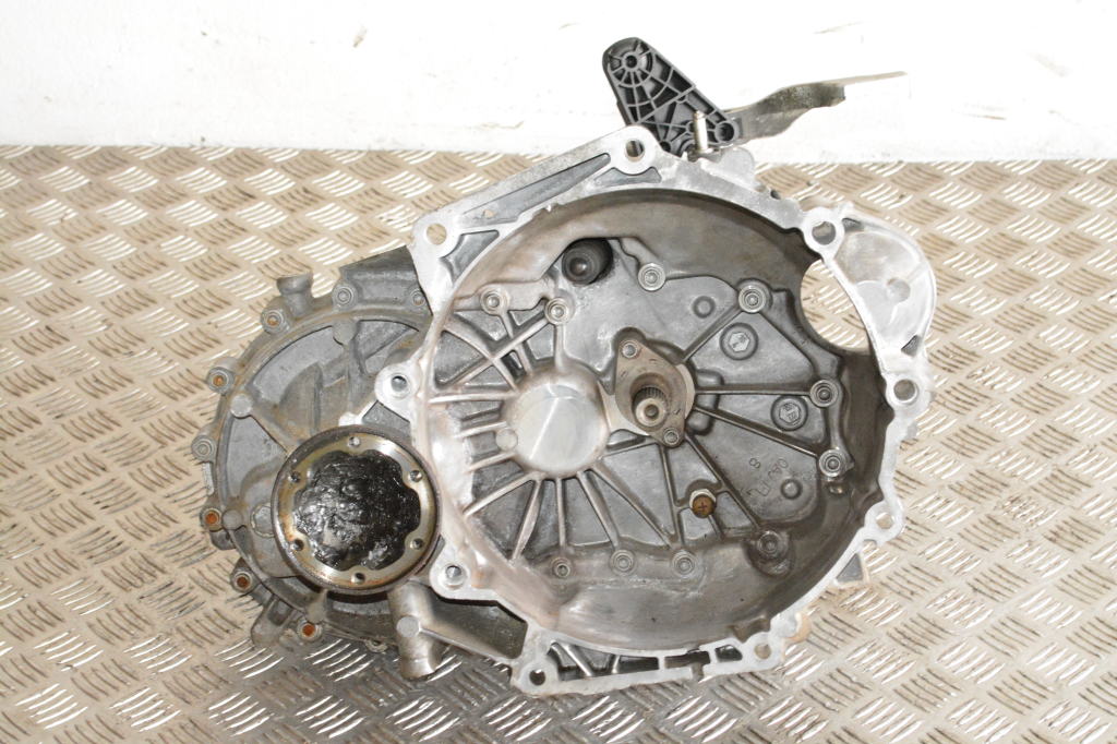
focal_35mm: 82
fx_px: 2559
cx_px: 558
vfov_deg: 16.5
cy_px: 372
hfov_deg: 24.6
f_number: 8
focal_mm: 55
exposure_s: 1/100
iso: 6400
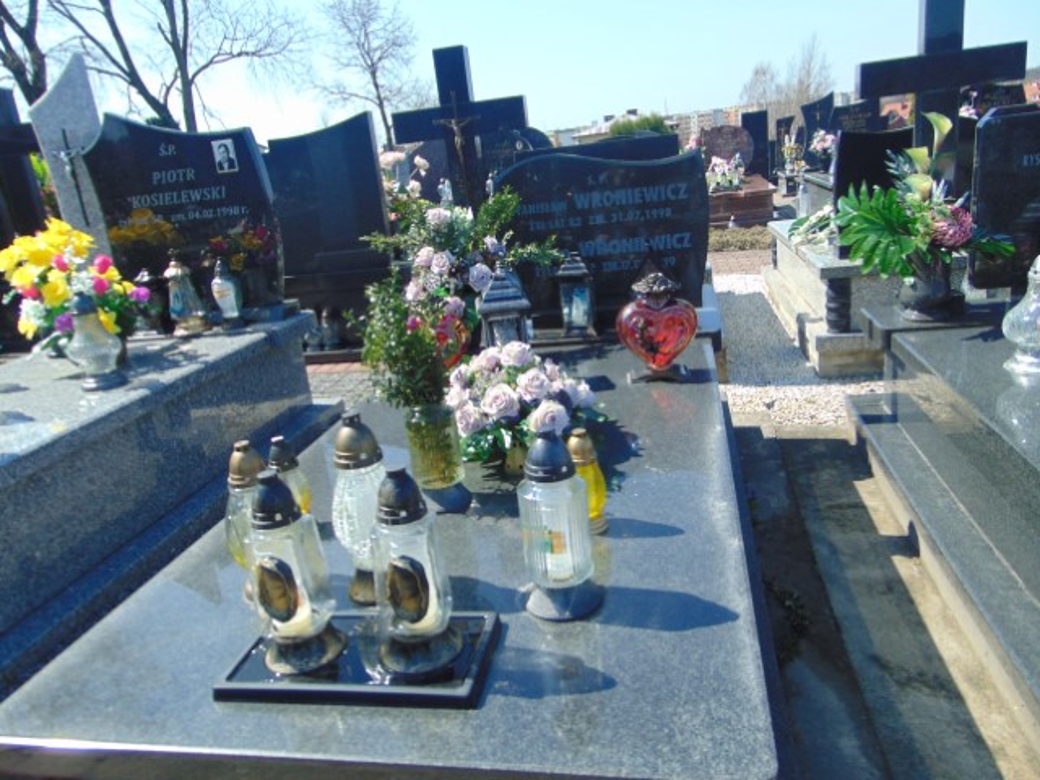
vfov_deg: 54.9
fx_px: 751
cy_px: 390
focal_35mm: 25
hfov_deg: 69.4
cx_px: 520
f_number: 3
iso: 80
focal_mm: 4.5
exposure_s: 1/800
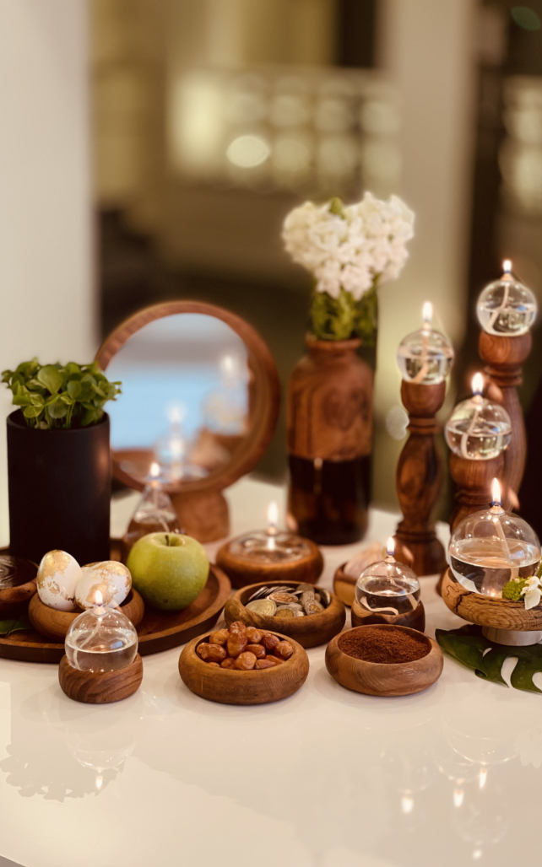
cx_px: 259
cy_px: 434
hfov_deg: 19.1
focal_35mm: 68
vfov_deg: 30.2
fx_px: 1608
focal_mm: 7.5
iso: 125
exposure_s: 1/33
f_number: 2.2
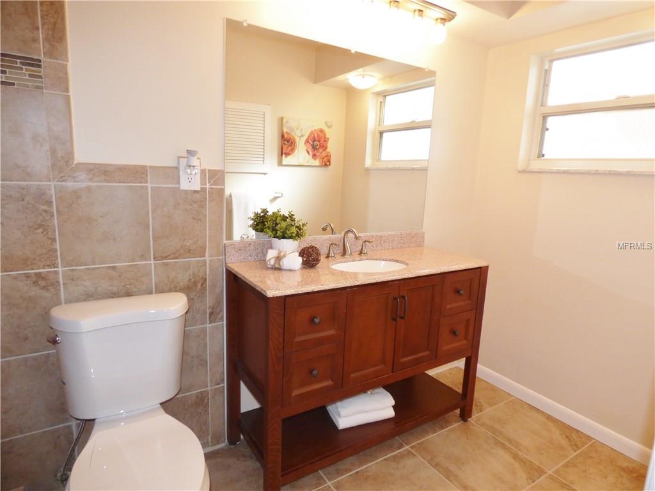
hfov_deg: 81.7
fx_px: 378
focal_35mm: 20
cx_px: 328
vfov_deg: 66.0
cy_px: 246
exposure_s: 1/60
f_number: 2.8
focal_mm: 3.58
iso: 250
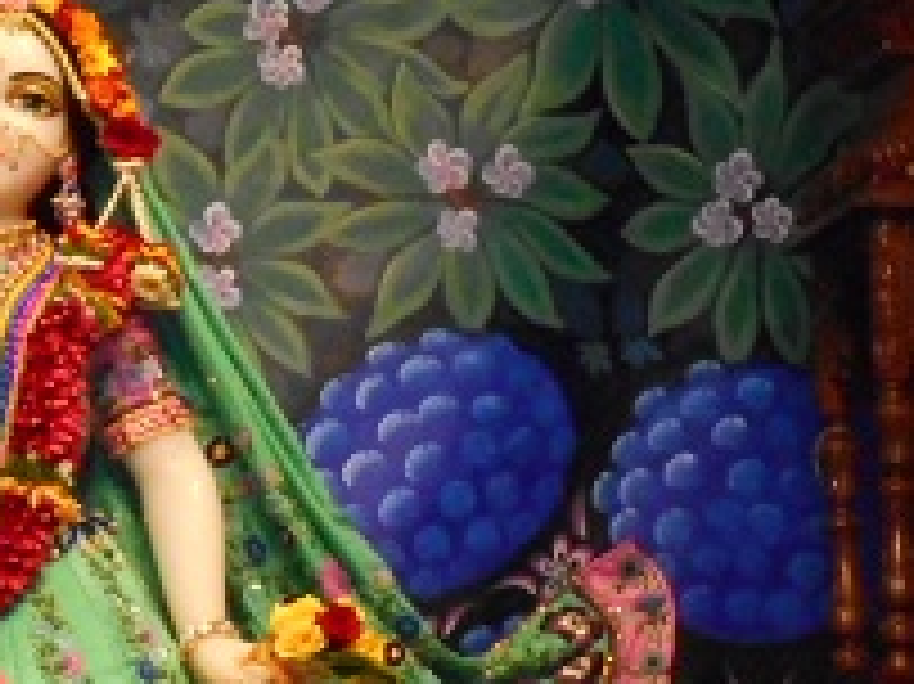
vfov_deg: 4.9
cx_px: -405
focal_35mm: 302
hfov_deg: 6.5
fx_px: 7969
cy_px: 504
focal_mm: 18.2
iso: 900
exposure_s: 1/60
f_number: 5.8
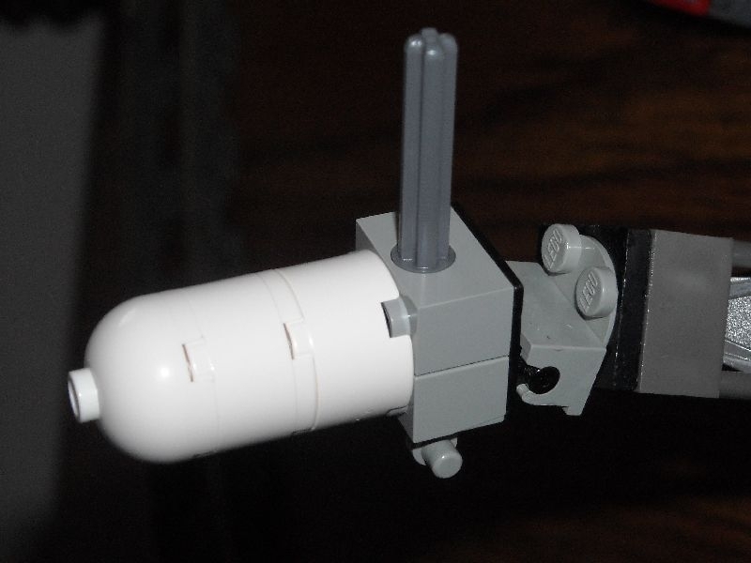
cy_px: 282
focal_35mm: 105
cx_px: 376
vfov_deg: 14.1
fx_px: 2278
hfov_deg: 18.7
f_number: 9.3
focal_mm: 17.1
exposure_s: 1/125
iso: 200
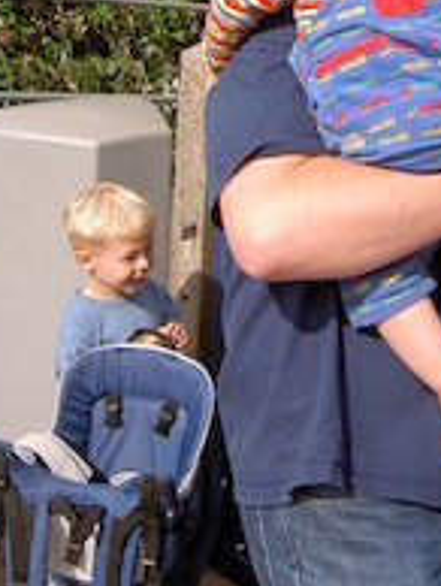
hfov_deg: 20.8
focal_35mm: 70
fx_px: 1186
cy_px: 9
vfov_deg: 26.4
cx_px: 359
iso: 50
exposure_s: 1/320
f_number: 4.7
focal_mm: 5.6
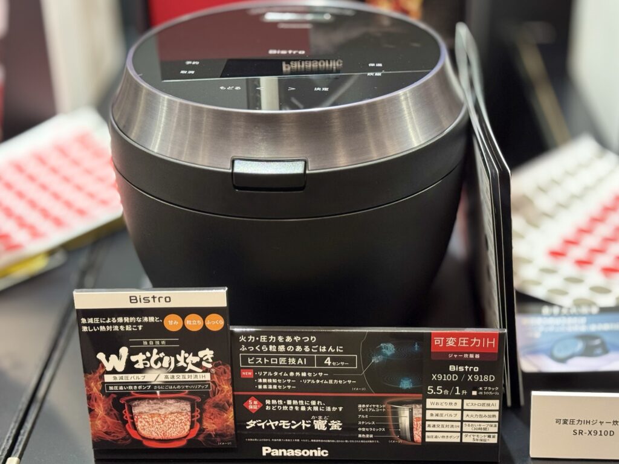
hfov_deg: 39.7
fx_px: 858
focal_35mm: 48
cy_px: 232
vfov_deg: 30.3
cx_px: 310
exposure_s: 1/33
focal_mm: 6.76
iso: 200
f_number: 1.78
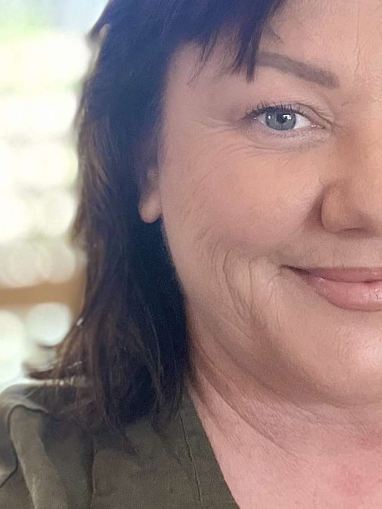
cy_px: 136
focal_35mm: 53
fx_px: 780
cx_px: 317
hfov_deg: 26.9
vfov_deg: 35.5
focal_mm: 2.71
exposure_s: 1/60
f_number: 2.2
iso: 320
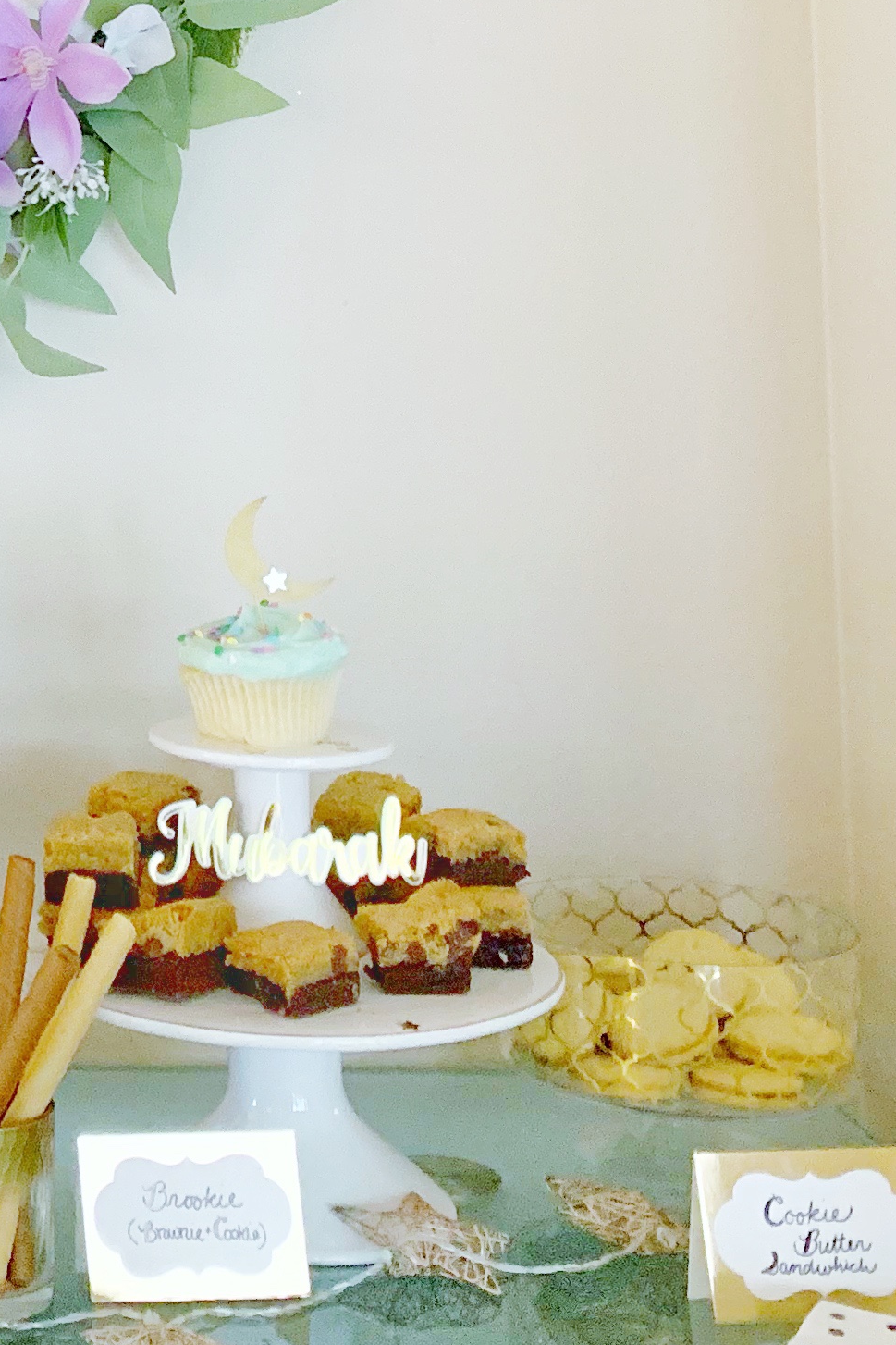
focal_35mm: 75
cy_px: 129
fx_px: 2800
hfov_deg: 15.9
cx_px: -632
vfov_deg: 26.1
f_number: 1.8
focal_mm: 4.25
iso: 400
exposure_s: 1/60
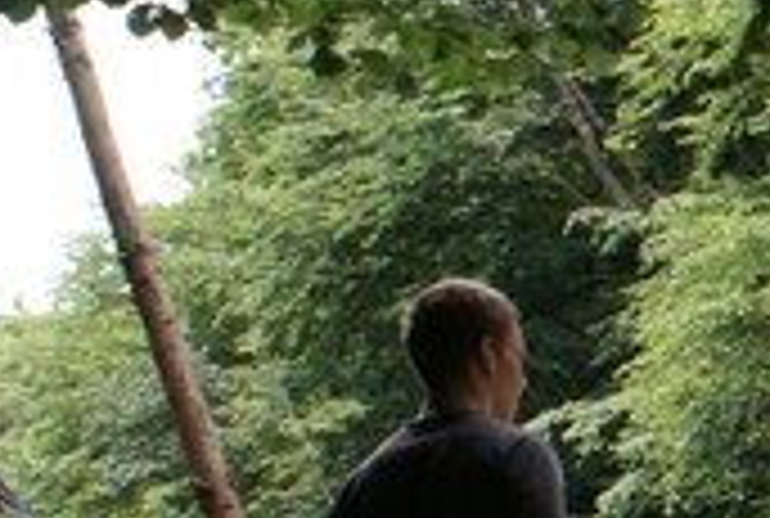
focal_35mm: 140
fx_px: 3002
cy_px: 390
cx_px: 1418
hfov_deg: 13.1
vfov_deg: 9.8
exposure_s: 1/60
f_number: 8
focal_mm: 20
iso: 100
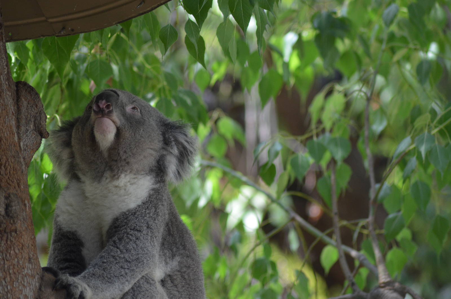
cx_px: 226
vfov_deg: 4.3
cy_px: 150
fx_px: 3938
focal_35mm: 315
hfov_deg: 6.6
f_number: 4.8
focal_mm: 210
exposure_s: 1/500
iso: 1000
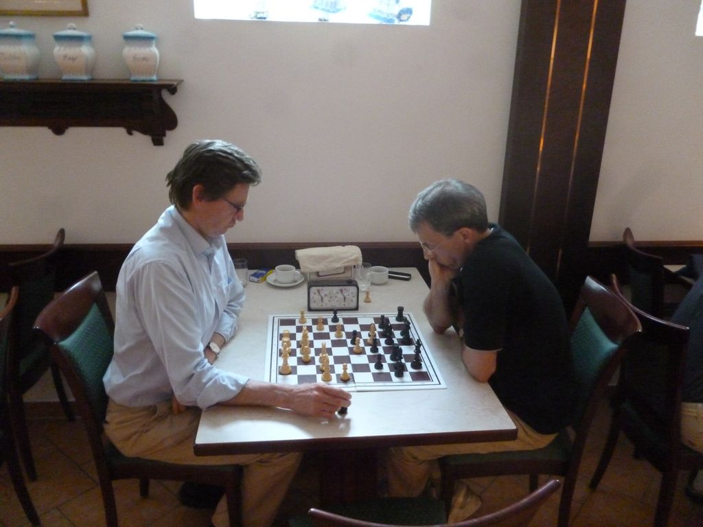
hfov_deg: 63.4
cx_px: 352
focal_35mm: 28
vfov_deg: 49.7
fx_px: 569
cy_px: 264
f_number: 3.1
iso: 800
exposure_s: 1/13
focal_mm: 5
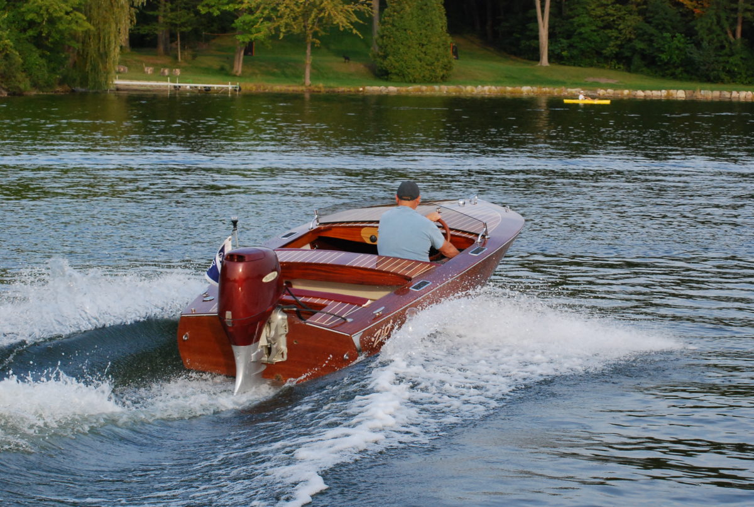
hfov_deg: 19.4
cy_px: 254
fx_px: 2204
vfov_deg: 13.1
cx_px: 377
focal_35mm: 105
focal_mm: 70
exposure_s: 1/320
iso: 1000
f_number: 10
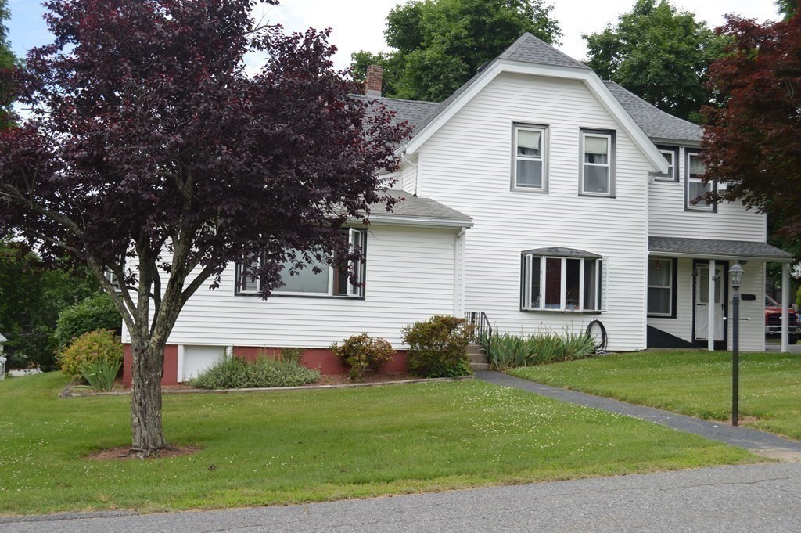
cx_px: 400
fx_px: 934
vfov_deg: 31.8
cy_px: 266
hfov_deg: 46.4
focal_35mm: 42
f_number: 7.1
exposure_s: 1/200
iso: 100
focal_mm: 28
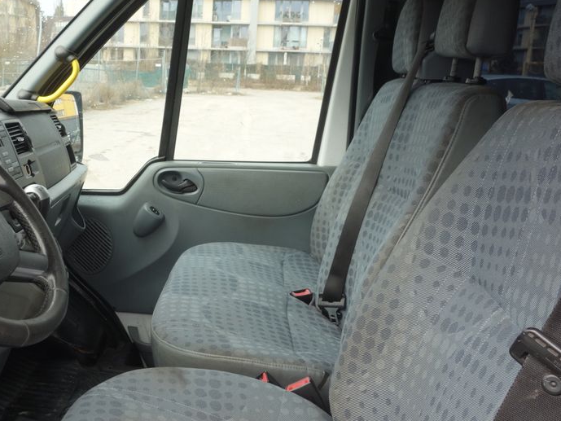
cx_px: 165
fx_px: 648
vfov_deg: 36.0
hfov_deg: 45.7
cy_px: 205
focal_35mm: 40
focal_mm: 10.4
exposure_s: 1/30
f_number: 6.3
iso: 125
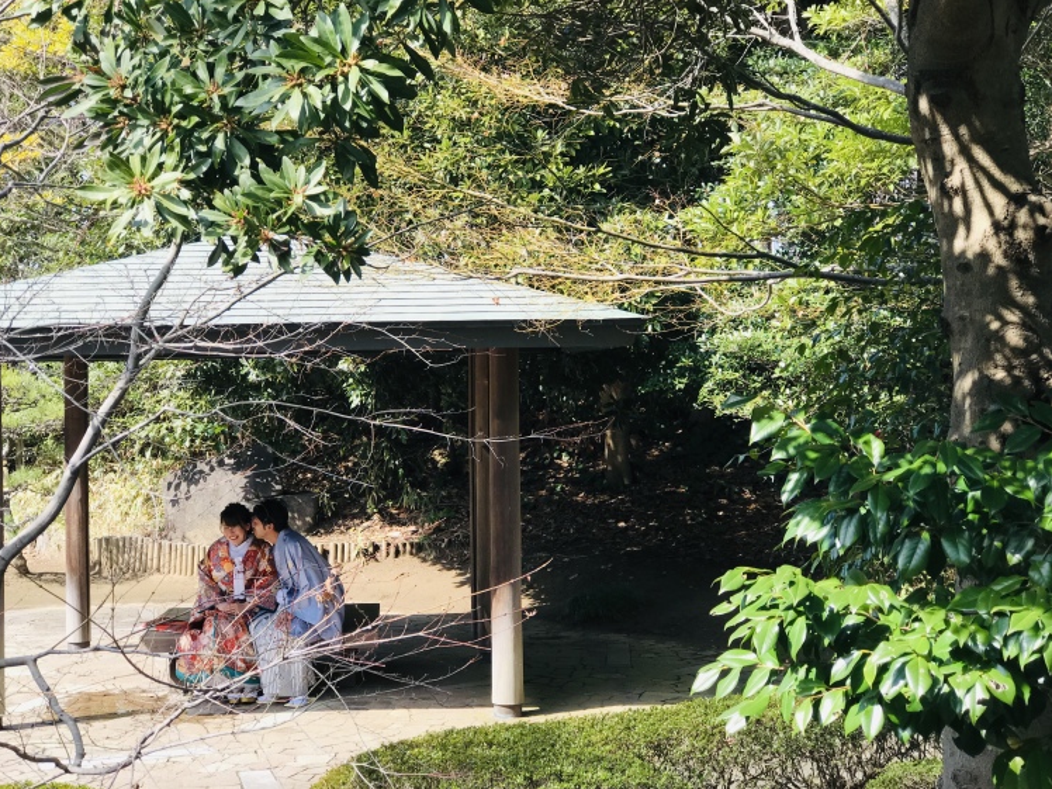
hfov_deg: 31.7
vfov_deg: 24.0
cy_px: 368
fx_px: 1854
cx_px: 511
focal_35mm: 61
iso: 20
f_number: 2.8
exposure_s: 1/255
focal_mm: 6.6
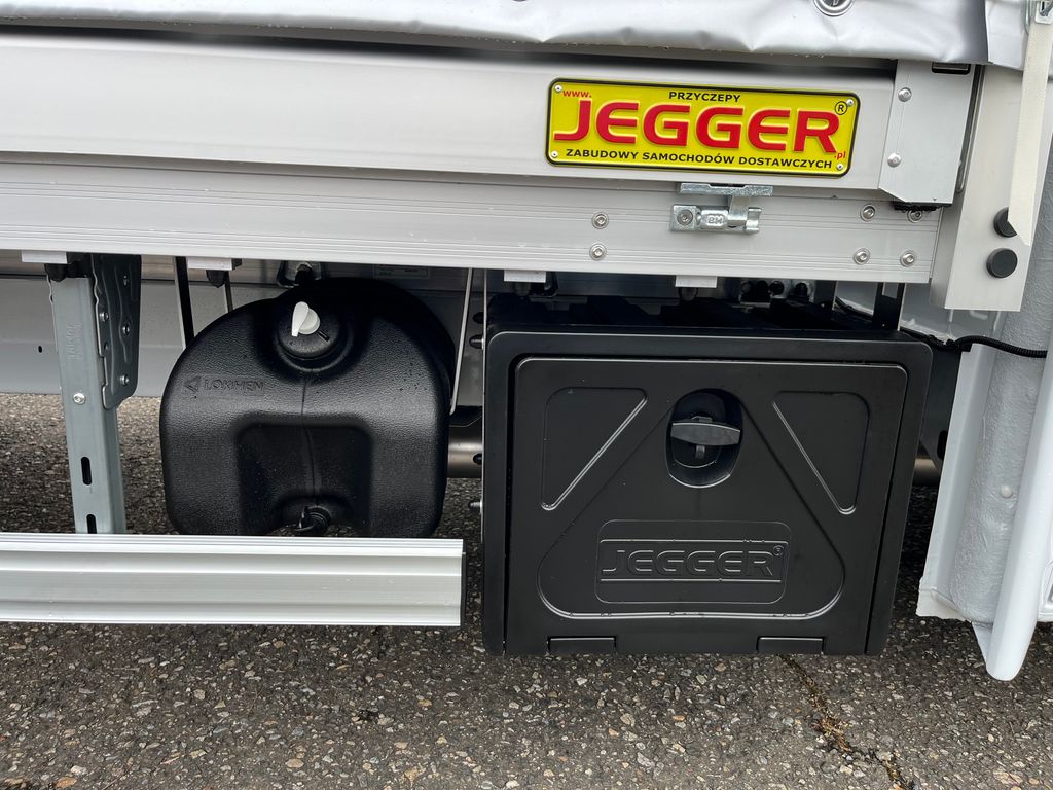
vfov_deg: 53.1
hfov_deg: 67.3
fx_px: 791
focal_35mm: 26
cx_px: 526
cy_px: 395
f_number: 1.6
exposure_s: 1/369
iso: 50
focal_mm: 5.1
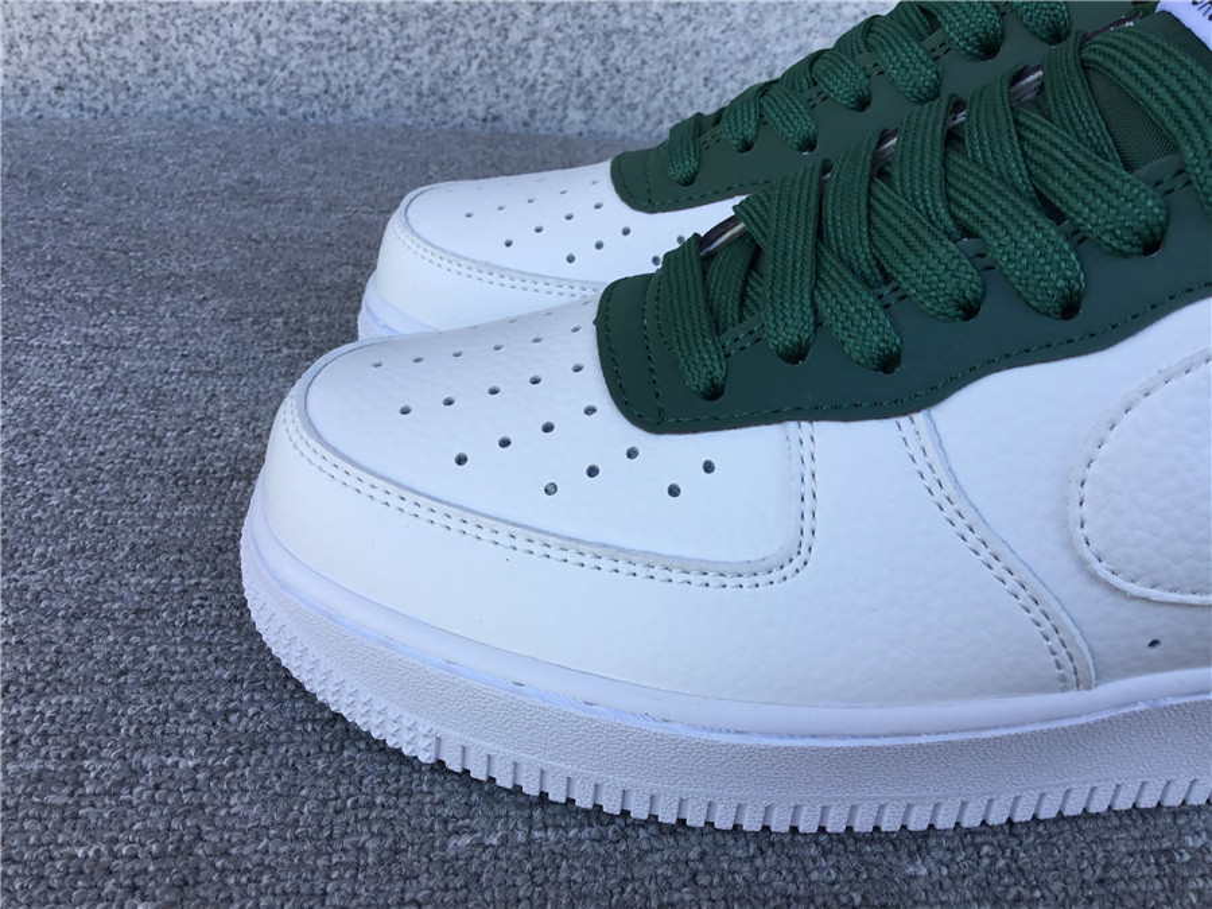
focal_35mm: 31
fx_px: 1085
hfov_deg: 58.4
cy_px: 454
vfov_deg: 45.4
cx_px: 606
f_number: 2.4
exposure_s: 1/151
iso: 25
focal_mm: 3.3
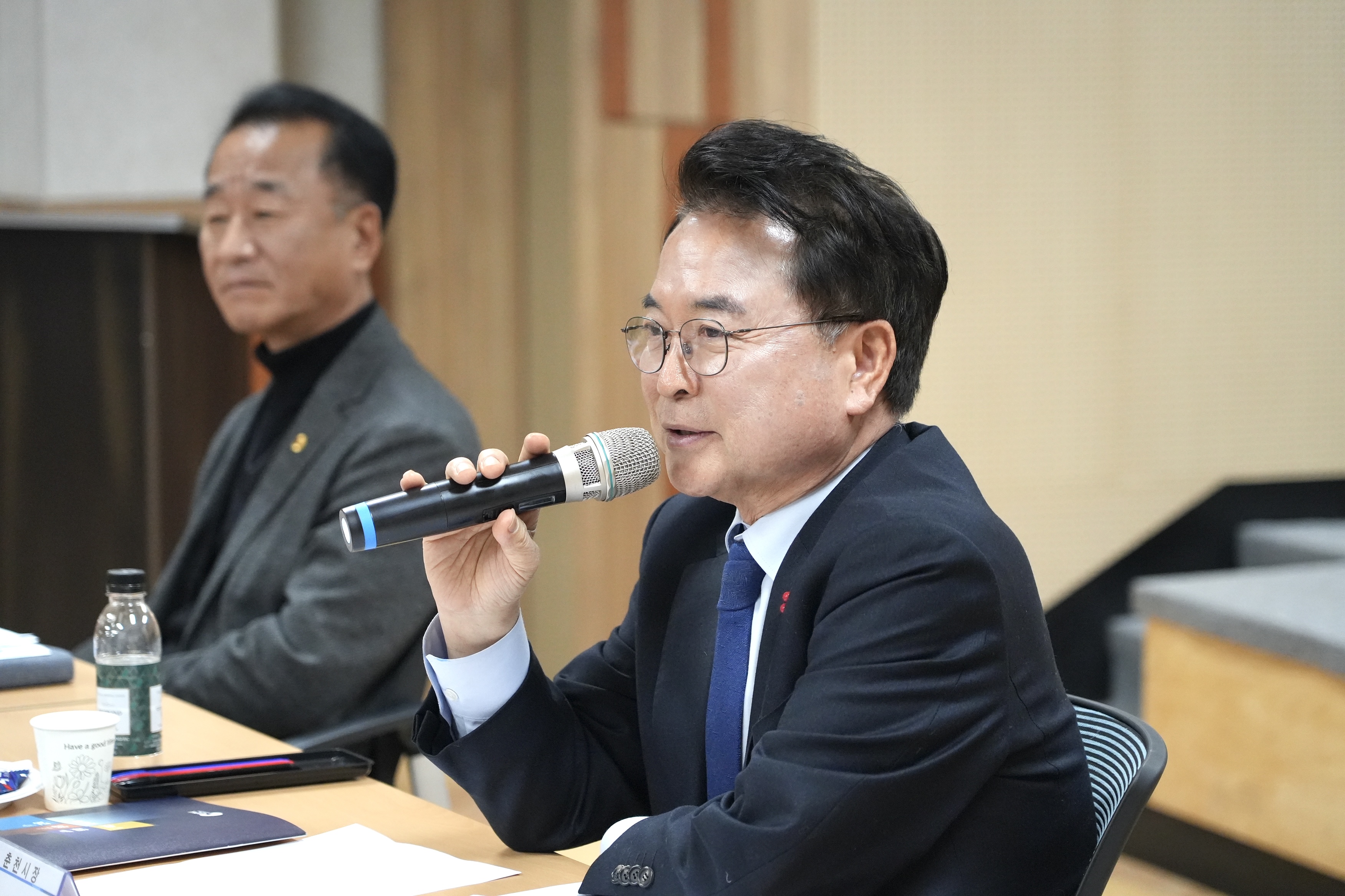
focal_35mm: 105
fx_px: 3923
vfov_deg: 13.0
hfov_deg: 19.5
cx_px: 672
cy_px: 448
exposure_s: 1/250
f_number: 4
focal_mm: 105
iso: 5000
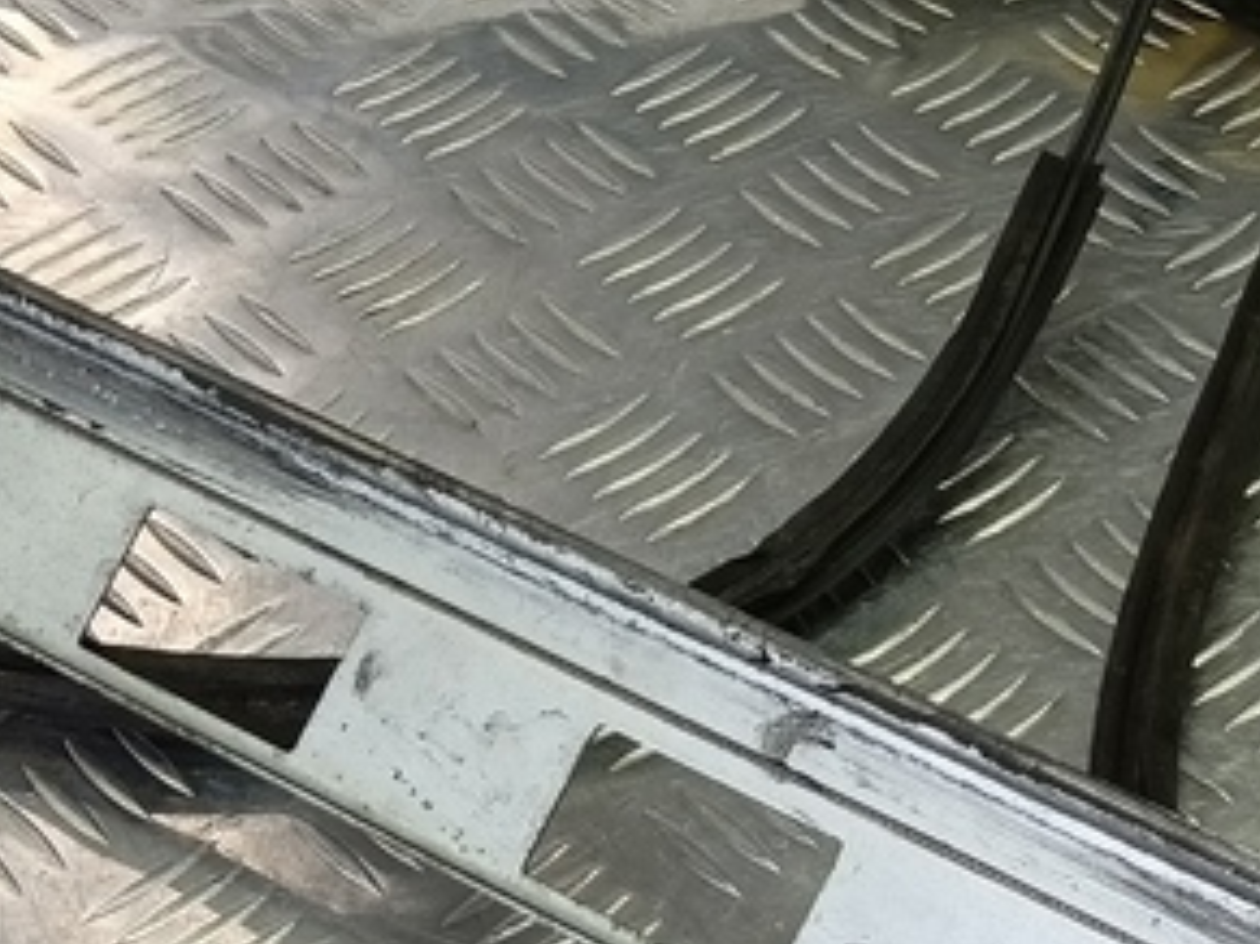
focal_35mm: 81
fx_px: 2947
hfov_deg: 23.3
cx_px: 1191
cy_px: 753
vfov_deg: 18.0
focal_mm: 4.11
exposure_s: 1/50
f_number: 1.6
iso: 98
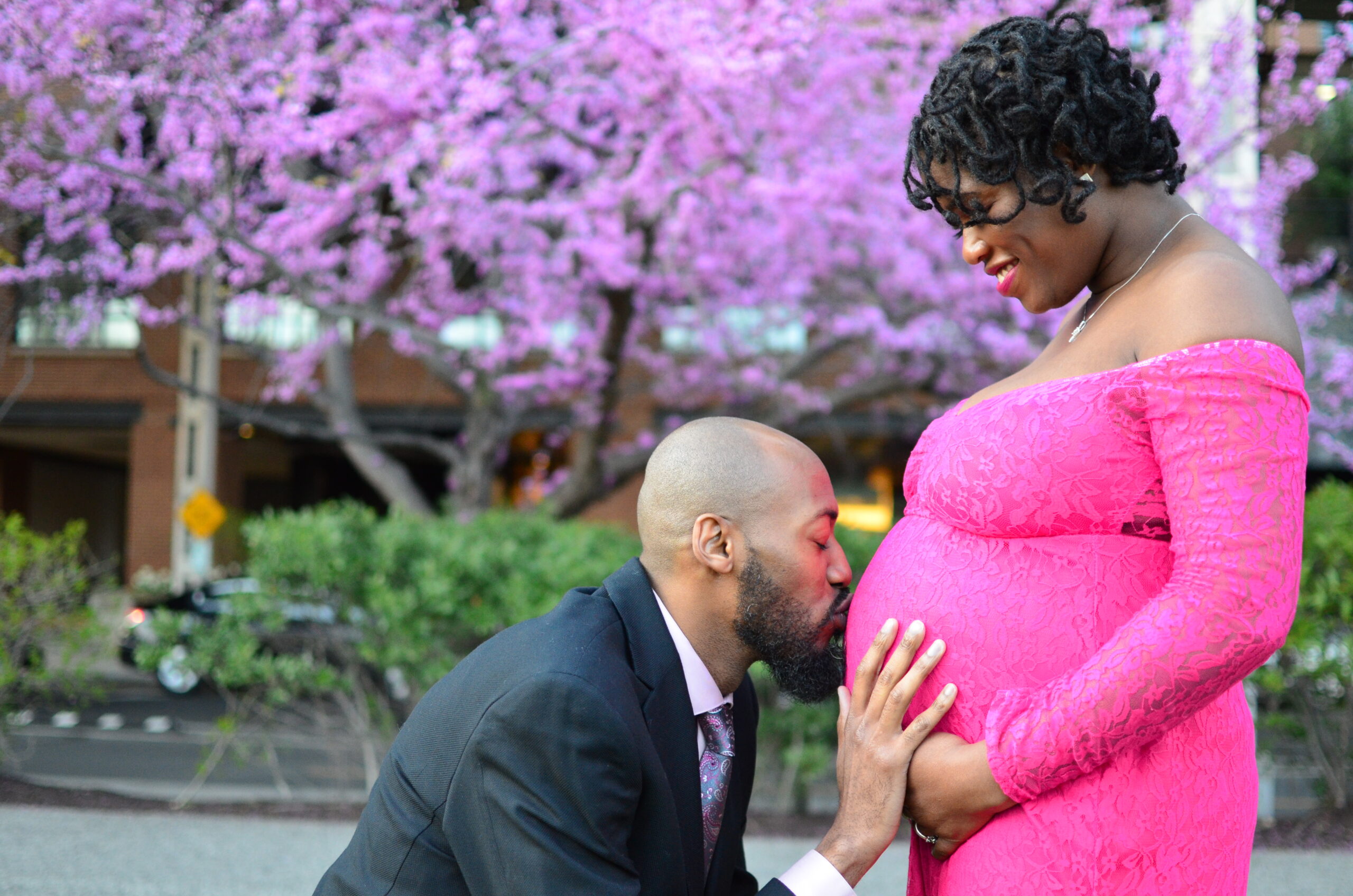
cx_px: 676
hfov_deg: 37.9
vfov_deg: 25.6
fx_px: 1969
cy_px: 448
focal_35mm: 52
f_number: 2
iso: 1250
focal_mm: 35
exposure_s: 1/250
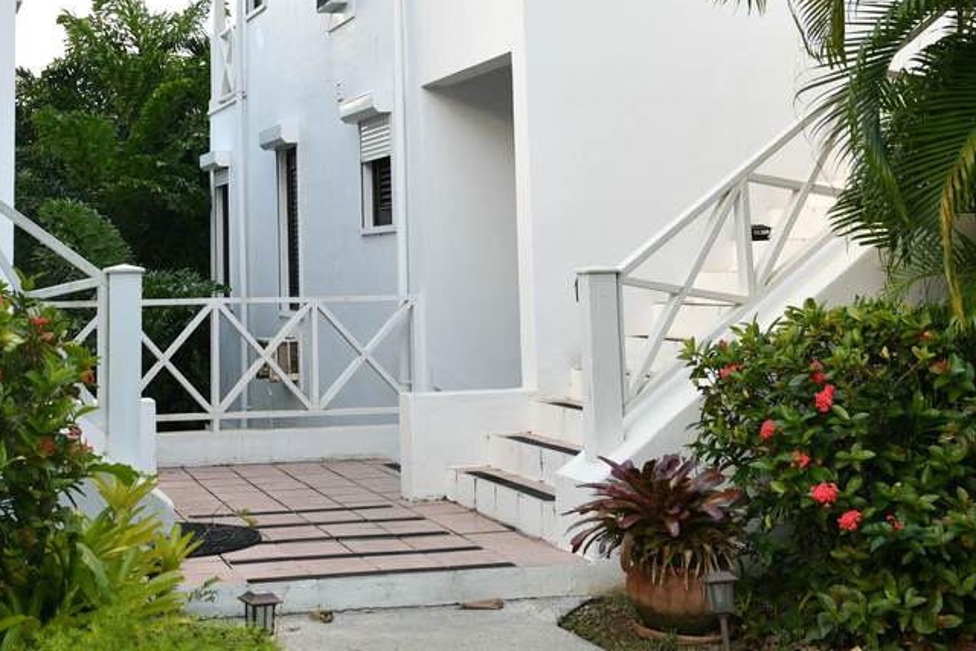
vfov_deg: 22.8
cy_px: 57
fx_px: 1573
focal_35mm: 58
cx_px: 296
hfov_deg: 34.0
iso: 1000
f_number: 4.5
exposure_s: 1/400
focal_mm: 29
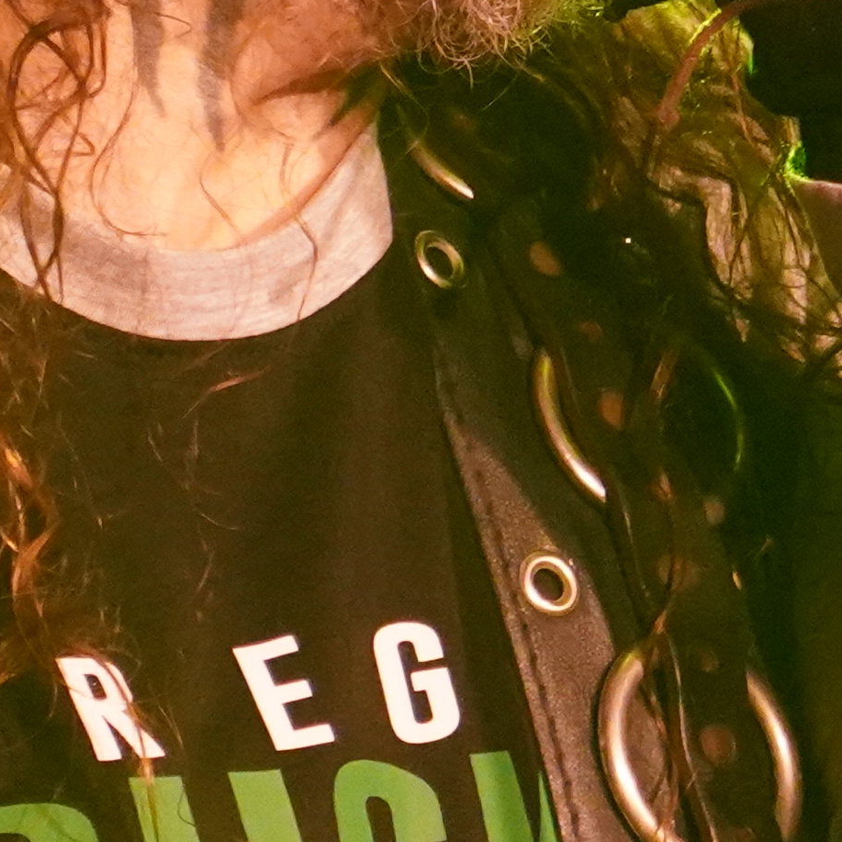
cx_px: 656
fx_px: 16071
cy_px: 336
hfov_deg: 3.0
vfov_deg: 3.0
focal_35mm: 584
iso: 10000
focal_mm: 105
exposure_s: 1/125
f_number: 4
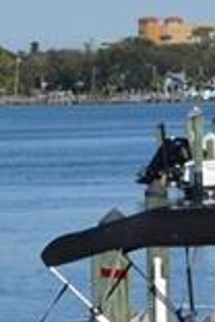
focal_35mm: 462
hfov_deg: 3.0
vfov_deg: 4.5
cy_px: 275
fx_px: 4138
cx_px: 459
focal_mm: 30
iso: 100
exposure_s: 1/320
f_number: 9
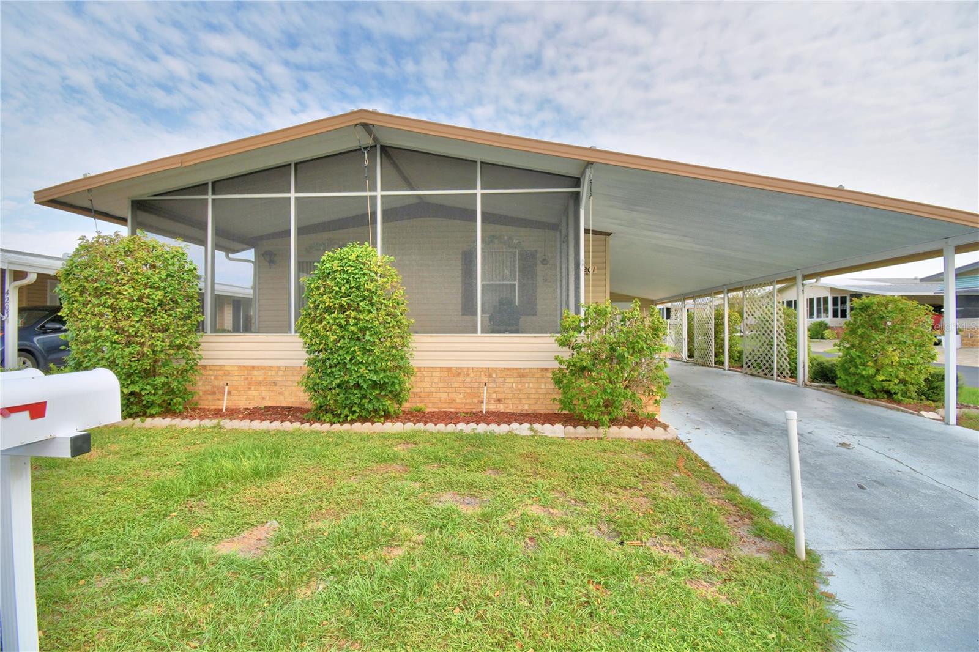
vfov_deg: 77.3
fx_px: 408
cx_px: 490
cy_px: 326
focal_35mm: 15
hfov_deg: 100.4
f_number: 7.1
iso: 100
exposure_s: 1/250
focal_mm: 10
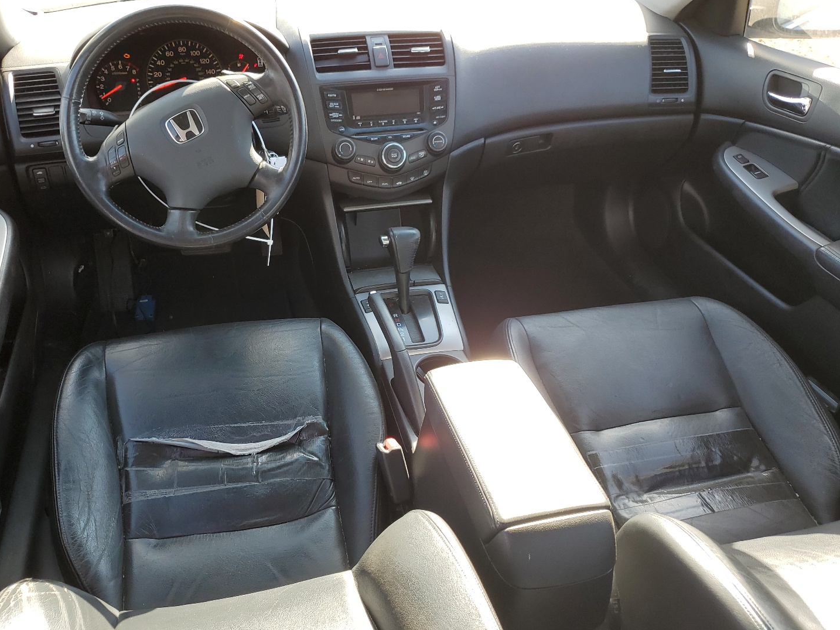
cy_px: 326
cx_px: 372
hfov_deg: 61.5
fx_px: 704
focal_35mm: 29
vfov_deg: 48.2
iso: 50
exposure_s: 1/182
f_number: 1.5
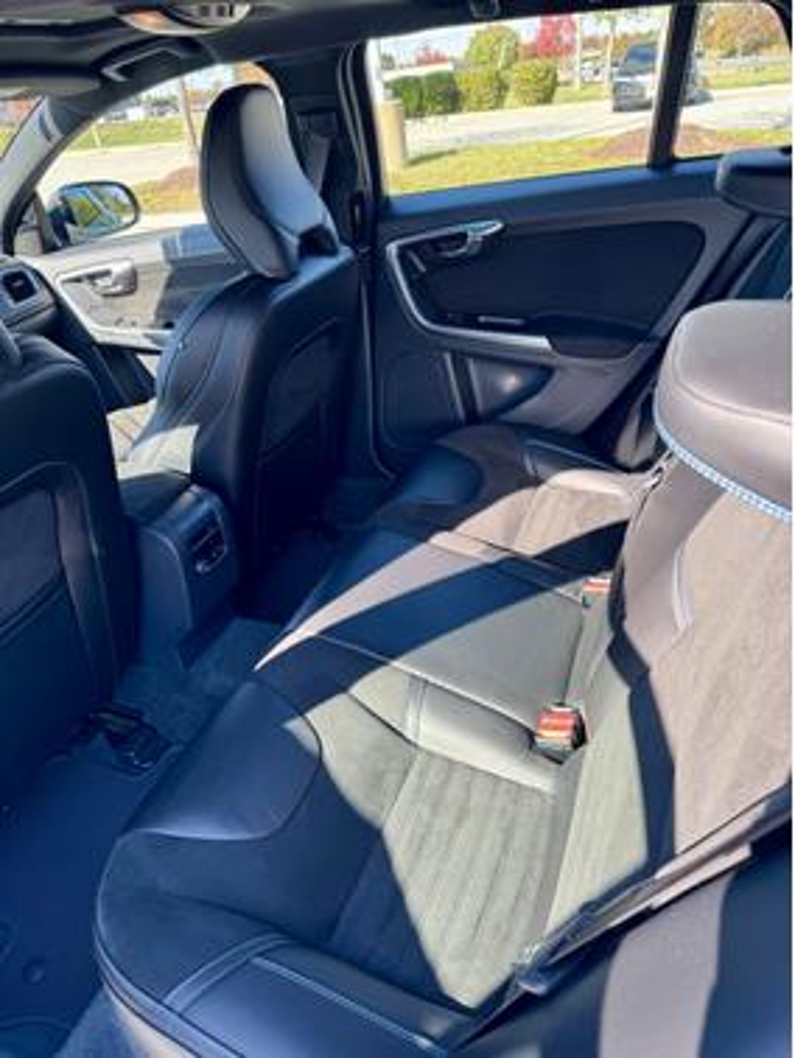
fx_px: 734
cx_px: 398
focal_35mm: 24
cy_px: 529
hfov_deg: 56.9
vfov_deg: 71.6
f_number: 1.78
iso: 64
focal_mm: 6.76
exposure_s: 1/166
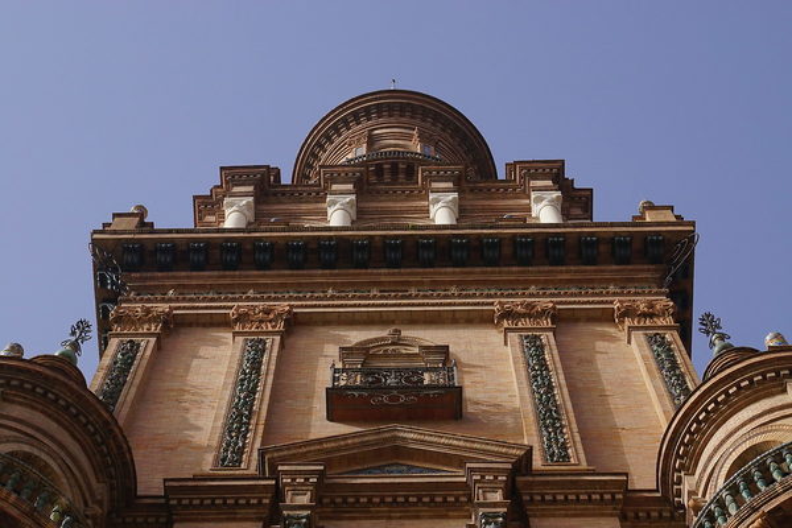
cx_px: 396
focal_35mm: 82
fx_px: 1815
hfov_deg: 24.6
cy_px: 264
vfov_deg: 16.6
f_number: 6.3
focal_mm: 55
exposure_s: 1/1000
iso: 400
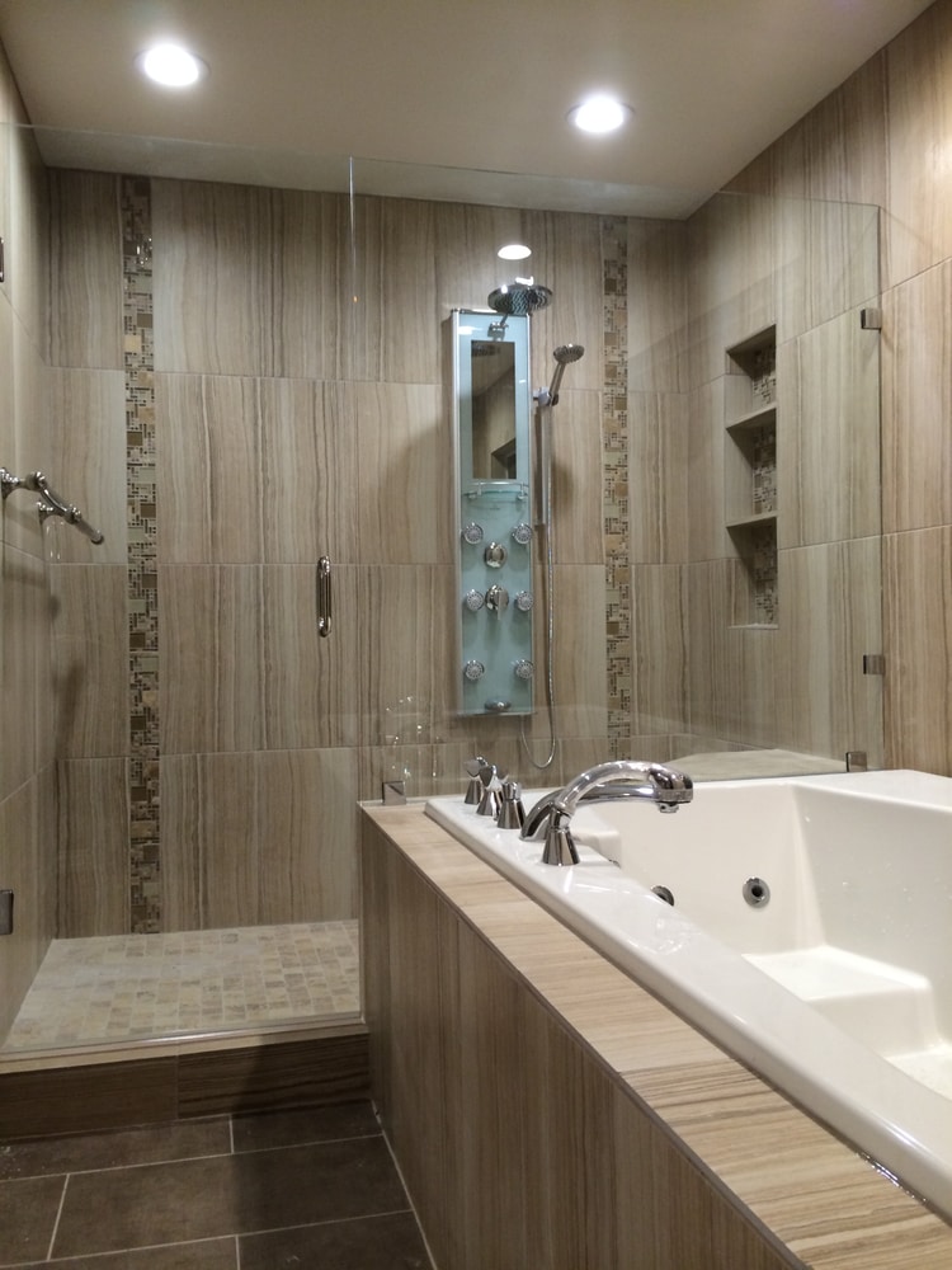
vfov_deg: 60.0
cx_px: 476
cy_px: 635
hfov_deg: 46.8
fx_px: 1100
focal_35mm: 30
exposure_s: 1/30
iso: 125
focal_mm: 4.12
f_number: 2.2
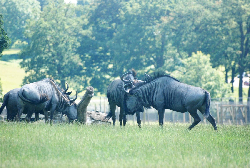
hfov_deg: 5.7
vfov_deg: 3.8
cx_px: 125
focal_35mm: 360
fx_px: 2503
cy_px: 84
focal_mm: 240
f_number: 5.3
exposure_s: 1/400
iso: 400
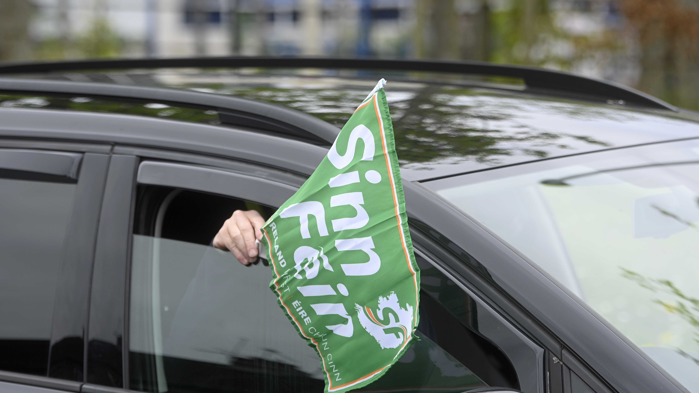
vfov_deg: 7.7
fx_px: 2929
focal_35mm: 158
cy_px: 225
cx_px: 351
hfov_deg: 13.6
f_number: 4.5
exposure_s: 1/1250
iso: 500
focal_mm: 150
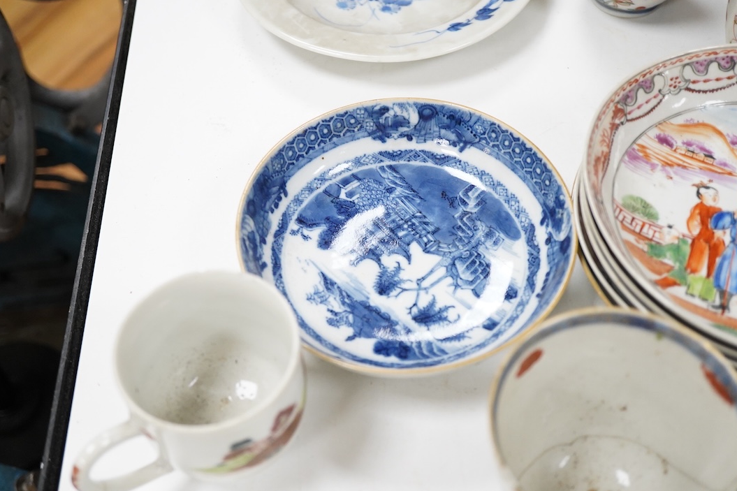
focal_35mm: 48
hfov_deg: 41.1
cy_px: 249
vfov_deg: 28.1
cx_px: 353
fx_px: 982
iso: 2500
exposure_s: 1/250
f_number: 4
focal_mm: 30
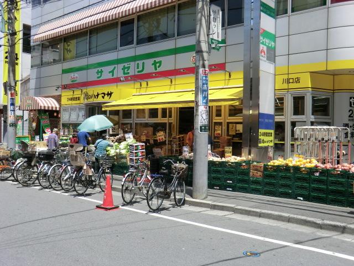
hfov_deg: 54.0
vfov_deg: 41.8
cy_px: 133
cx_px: 177
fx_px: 348
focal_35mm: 34
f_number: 3.6
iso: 80
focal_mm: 6.1
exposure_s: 1/500
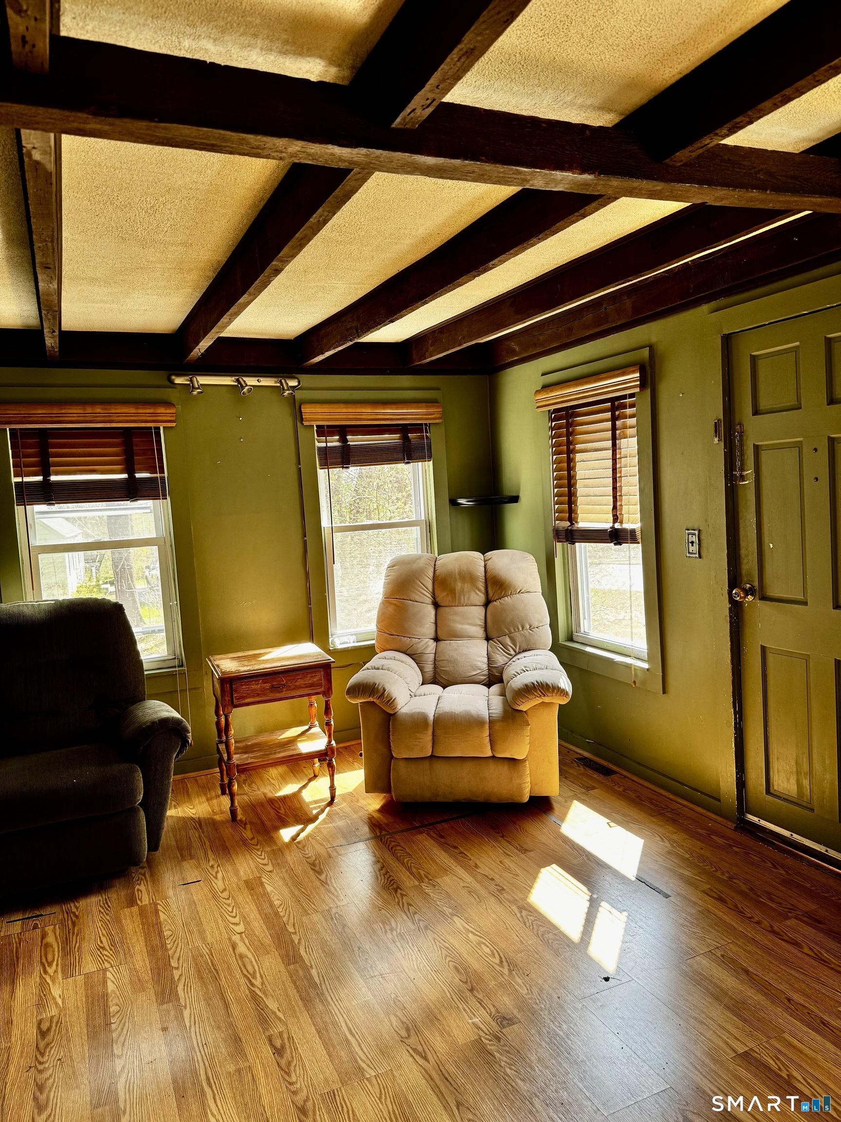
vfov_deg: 71.6
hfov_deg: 56.8
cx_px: 420
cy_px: 561
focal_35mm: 24
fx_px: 777
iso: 80
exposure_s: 1/121
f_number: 1.78
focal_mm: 6.76
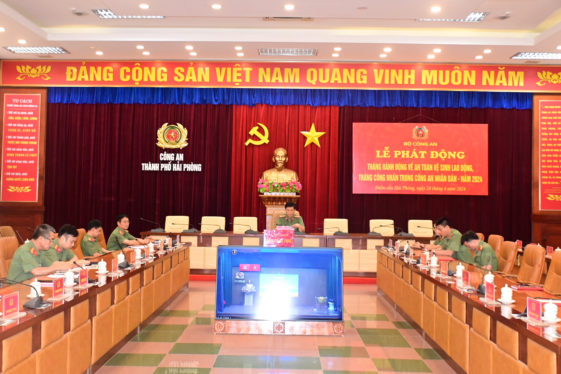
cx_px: 280
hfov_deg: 48.5
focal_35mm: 40
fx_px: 623
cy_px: 187
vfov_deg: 33.4
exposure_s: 1/200
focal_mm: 27
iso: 3200
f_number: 4
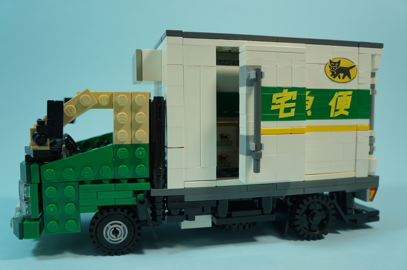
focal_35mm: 30
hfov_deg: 62.0
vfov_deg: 43.5
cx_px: 204
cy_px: 135
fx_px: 339
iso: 200
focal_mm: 20
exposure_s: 1/25
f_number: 5.6
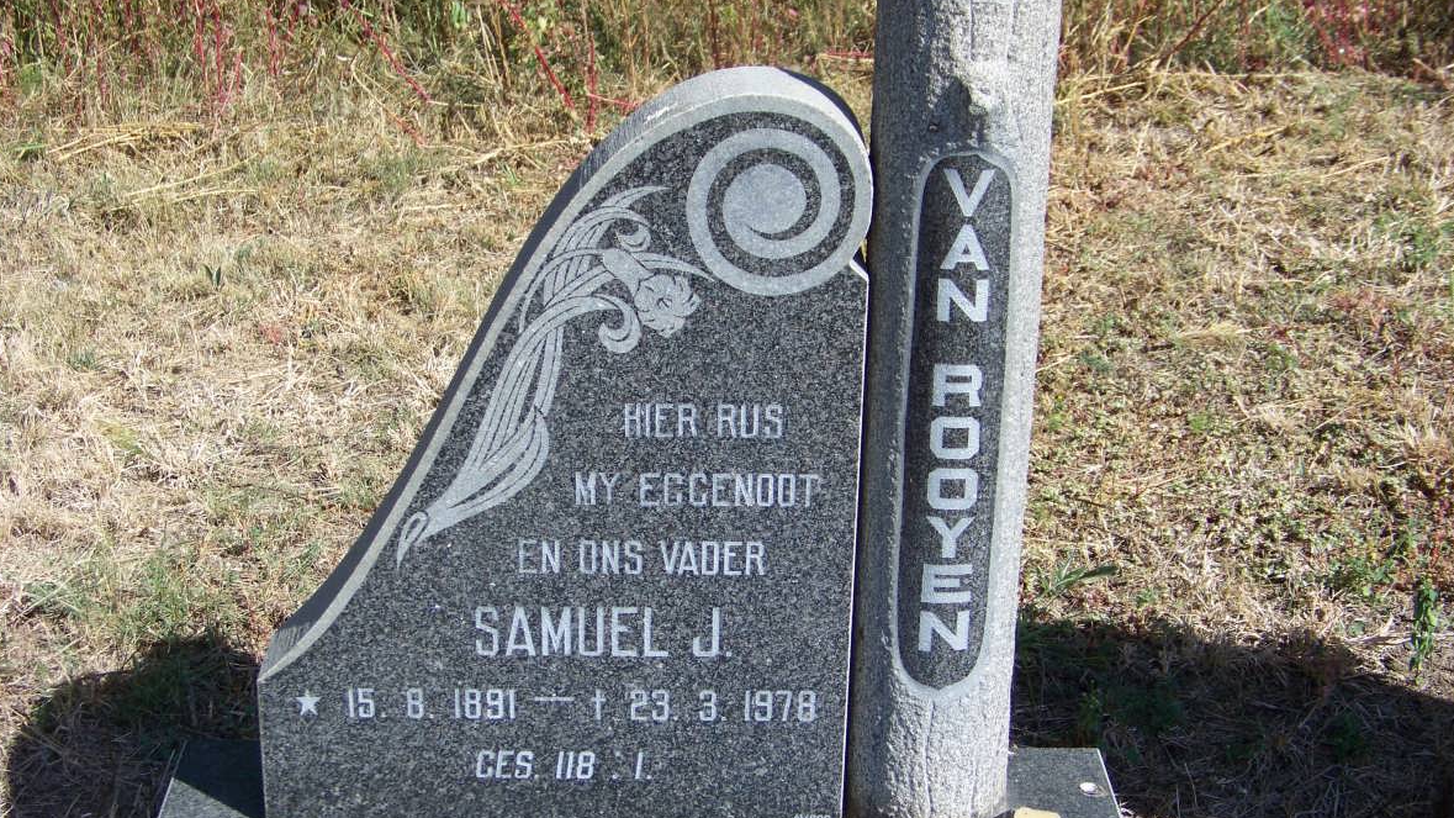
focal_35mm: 61
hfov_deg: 34.4
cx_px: 723
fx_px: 2352
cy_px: 452
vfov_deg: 19.7
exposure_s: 1/640
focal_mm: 9.36
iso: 64
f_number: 3.2
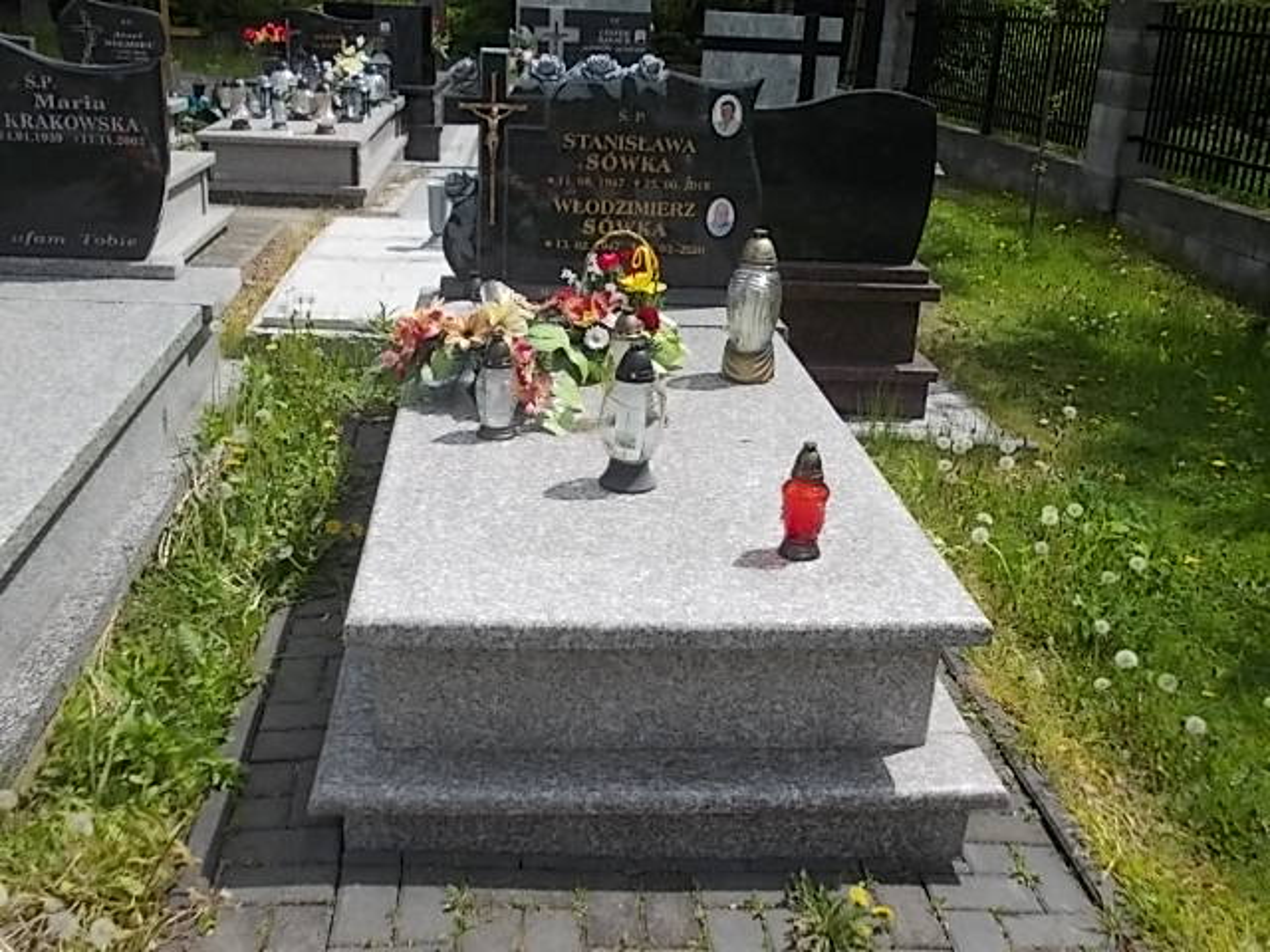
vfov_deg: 37.7
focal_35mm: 38
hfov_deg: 49.0
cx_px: 635
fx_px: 1394
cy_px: 476
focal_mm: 5.3
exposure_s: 1/250
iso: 80
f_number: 6.2
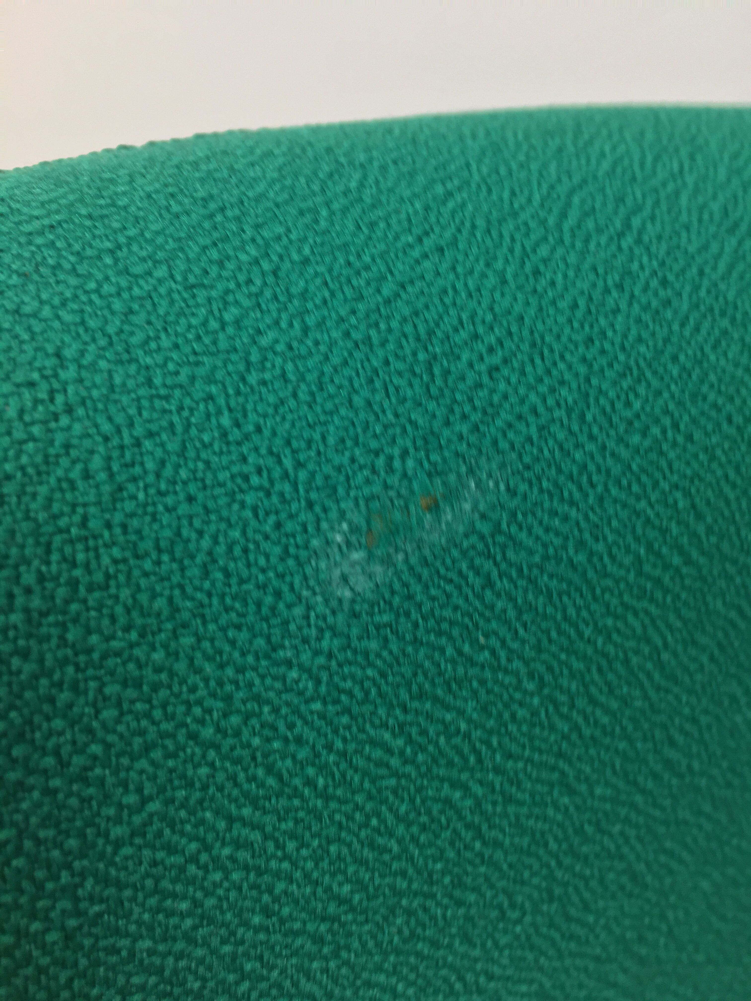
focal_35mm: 29
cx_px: 376
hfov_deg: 48.2
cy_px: 500
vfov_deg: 61.7
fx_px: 839
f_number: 2.2
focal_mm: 4.15
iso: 50
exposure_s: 1/33
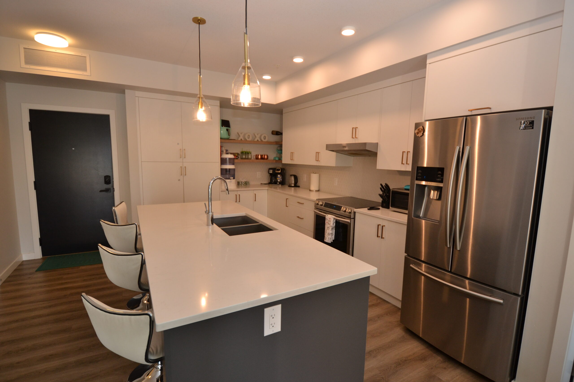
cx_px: 287
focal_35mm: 16
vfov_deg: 72.1
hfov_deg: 95.0
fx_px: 263
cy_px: 191
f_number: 4
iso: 400
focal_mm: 11
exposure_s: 1/60
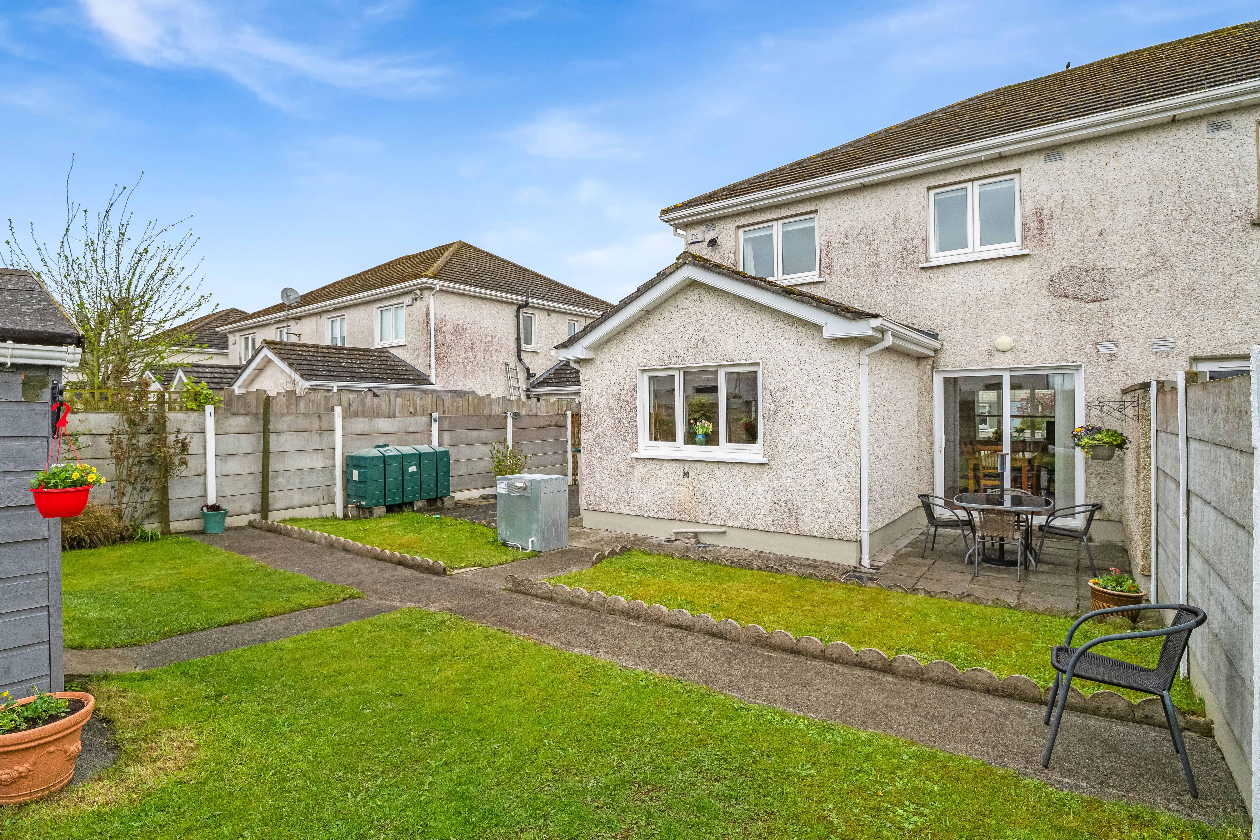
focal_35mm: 17
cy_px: 420
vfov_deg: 70.4
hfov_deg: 93.3
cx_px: 630
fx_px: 595
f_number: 6.3
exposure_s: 1/800
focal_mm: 17
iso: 640
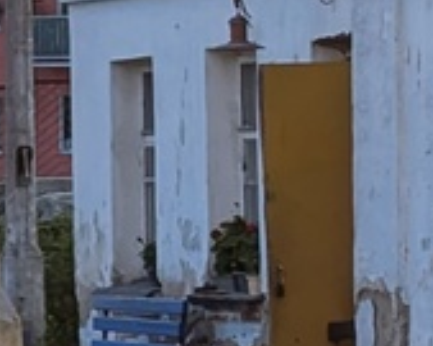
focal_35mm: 362
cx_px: -1081
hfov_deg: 5.0
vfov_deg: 4.3
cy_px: 58
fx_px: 4636
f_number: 1.85
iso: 43
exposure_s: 1/2375
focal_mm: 6.81
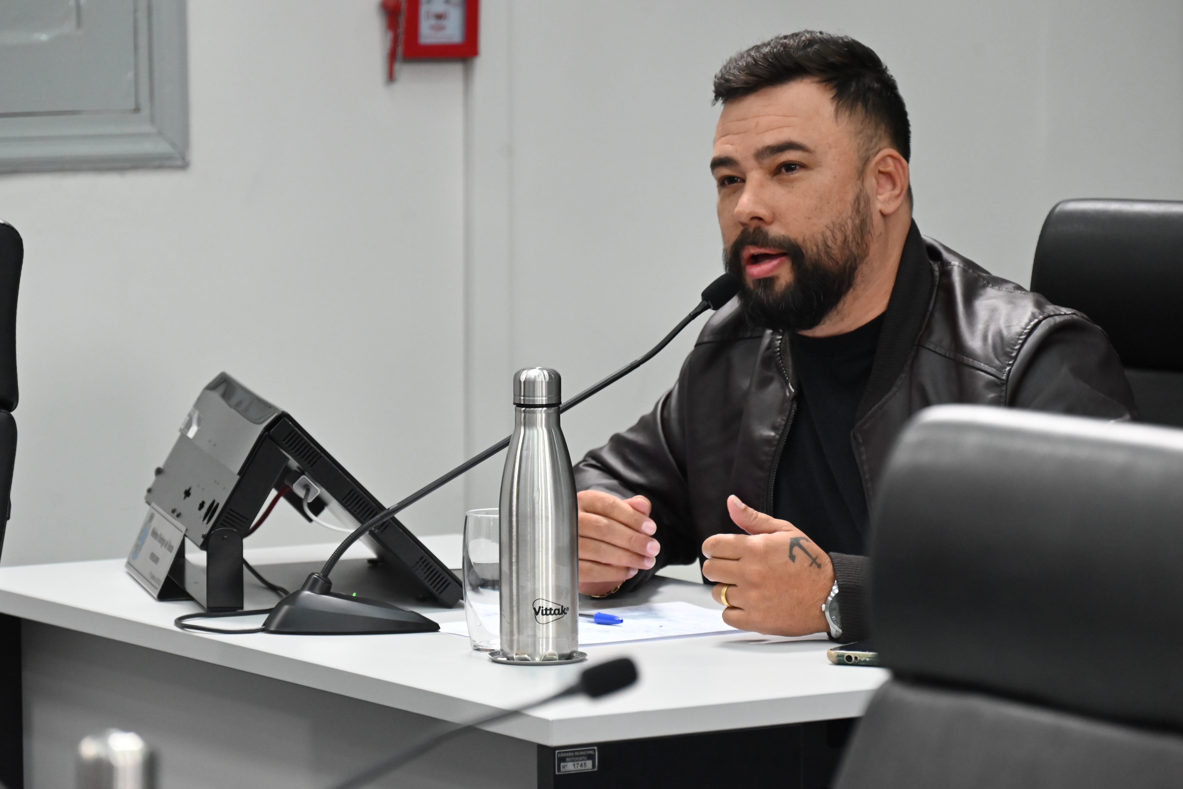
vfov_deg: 7.6
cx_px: 575
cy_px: 351
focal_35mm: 181
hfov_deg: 11.4
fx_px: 5948
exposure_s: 1/200
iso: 3200
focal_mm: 160
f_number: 6.3
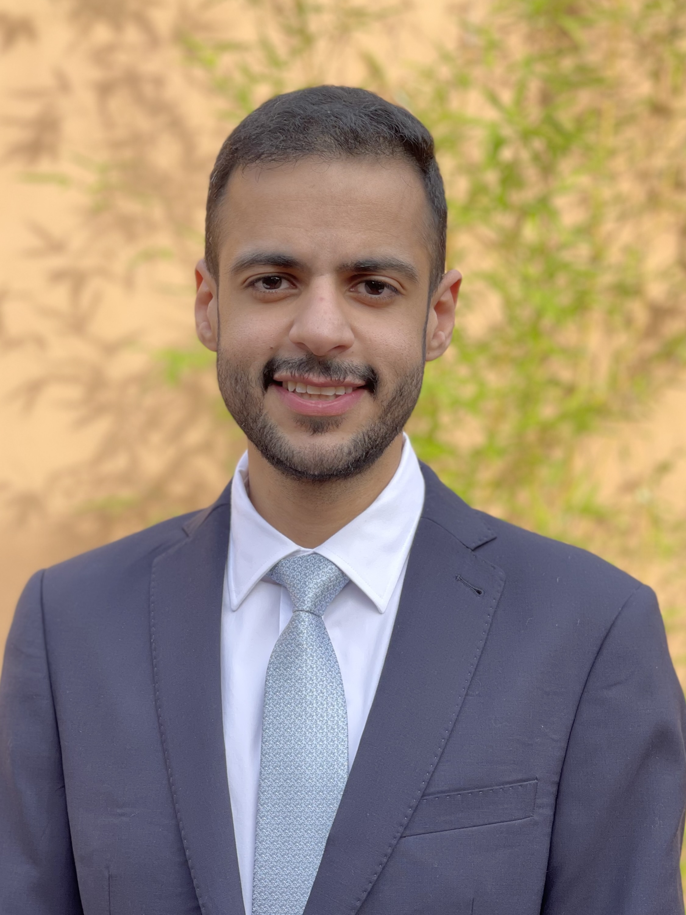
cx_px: 343
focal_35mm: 64
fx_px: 1691
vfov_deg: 30.3
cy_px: 458
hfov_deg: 22.9
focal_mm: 7.5
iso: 20
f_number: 2.2
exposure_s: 1/131
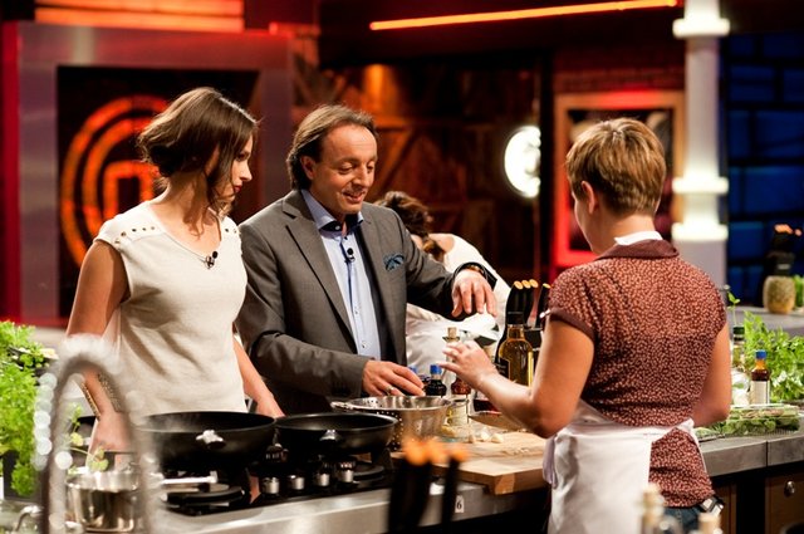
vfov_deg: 16.0
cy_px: 267
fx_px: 1896
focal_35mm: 85
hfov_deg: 23.9
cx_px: 402
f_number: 3.5
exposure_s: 1/160
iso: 1600
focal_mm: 85
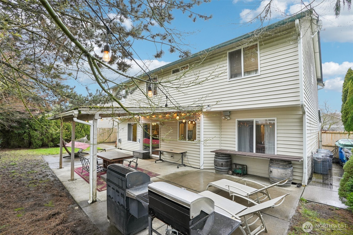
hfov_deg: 96.7
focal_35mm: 16
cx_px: 176
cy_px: 118
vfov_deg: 73.7
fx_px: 157
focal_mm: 16
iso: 400
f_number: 8
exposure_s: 1/40
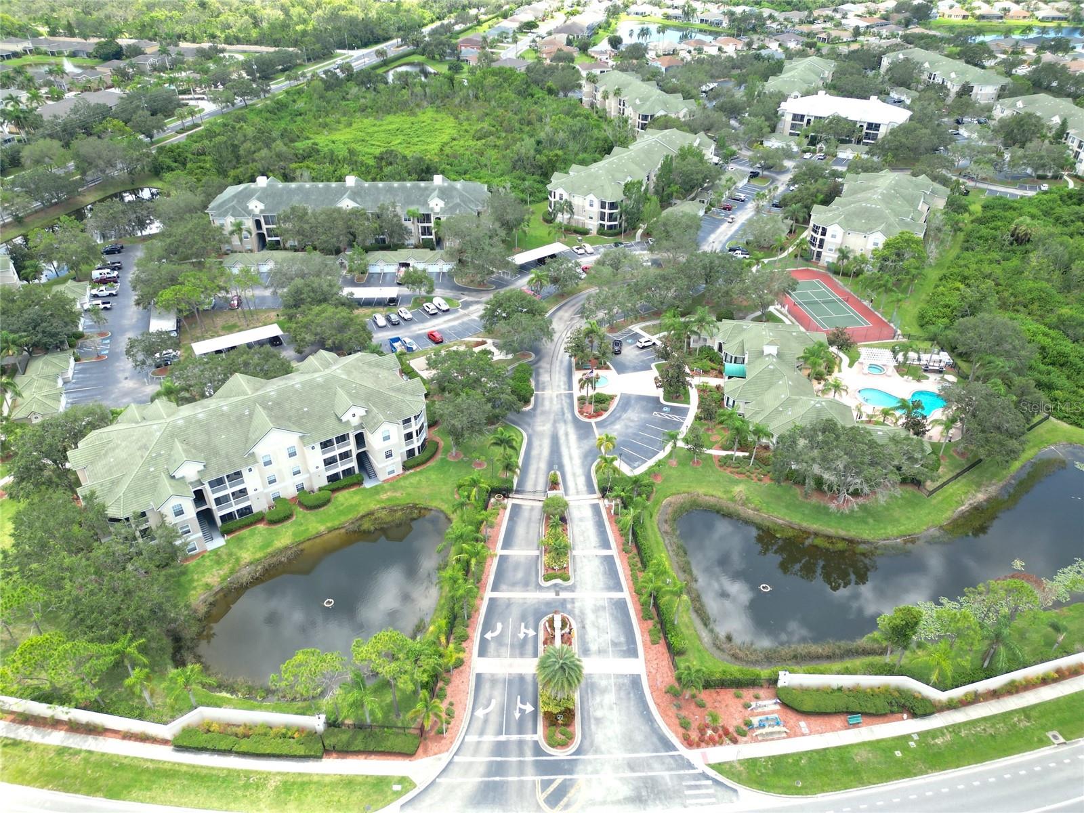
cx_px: 542
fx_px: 752
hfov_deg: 71.6
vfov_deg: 56.8
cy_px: 406
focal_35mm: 24
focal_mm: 6.72
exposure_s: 1/1000
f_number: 1.7
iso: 120
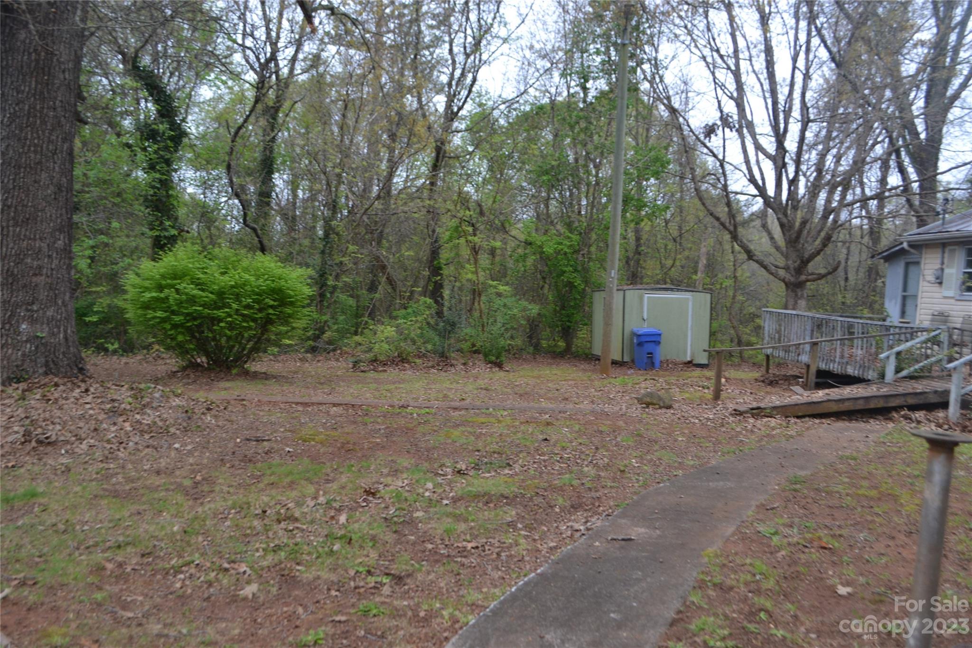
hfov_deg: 61.9
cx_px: 486
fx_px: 810
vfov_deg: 43.6
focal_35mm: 30
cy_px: 324
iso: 400
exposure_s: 1/100
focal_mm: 20
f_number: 5
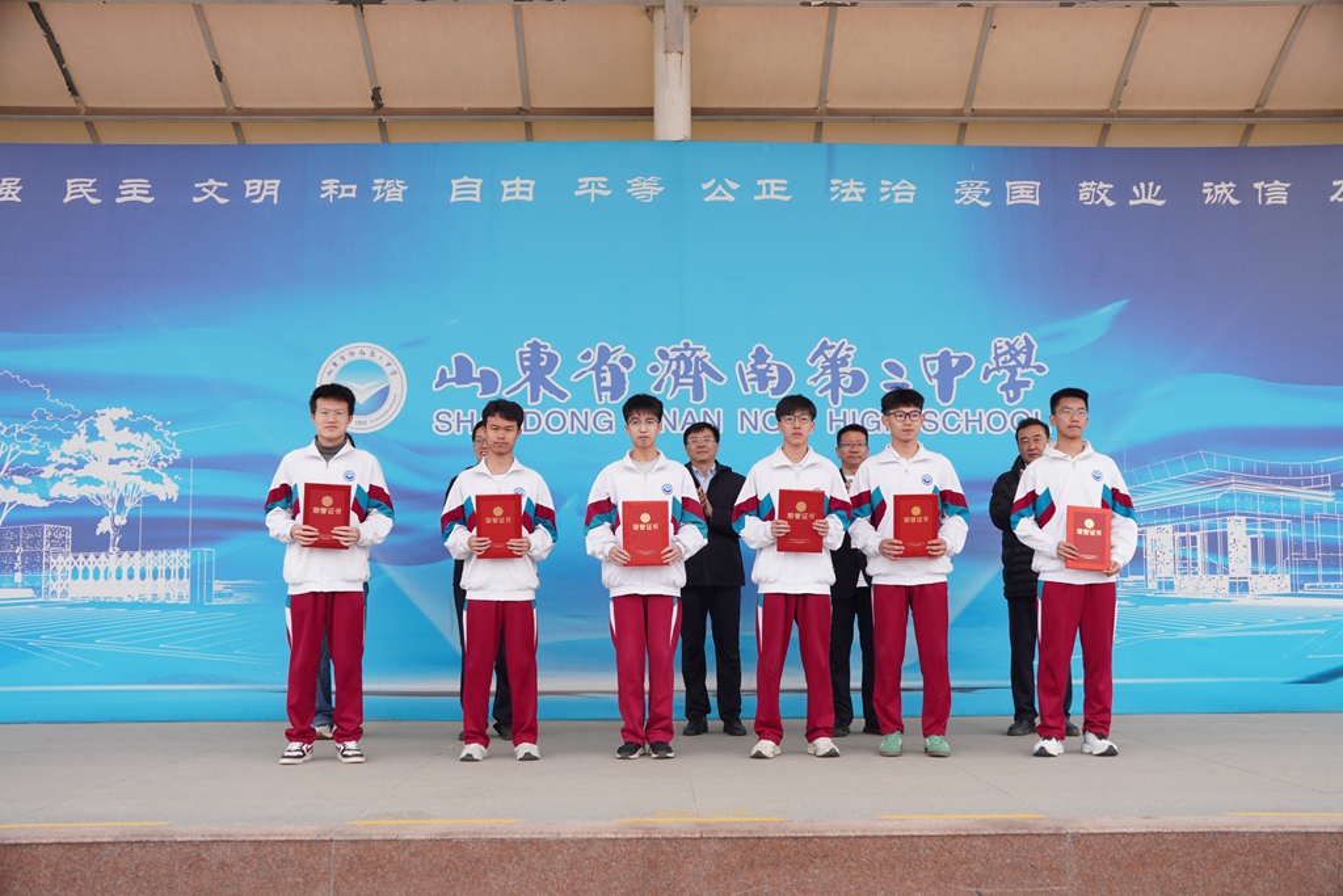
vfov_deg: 34.2
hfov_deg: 49.5
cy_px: 448
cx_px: 672
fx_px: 1455
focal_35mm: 39
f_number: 5.6
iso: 100
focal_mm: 26
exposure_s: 1/125
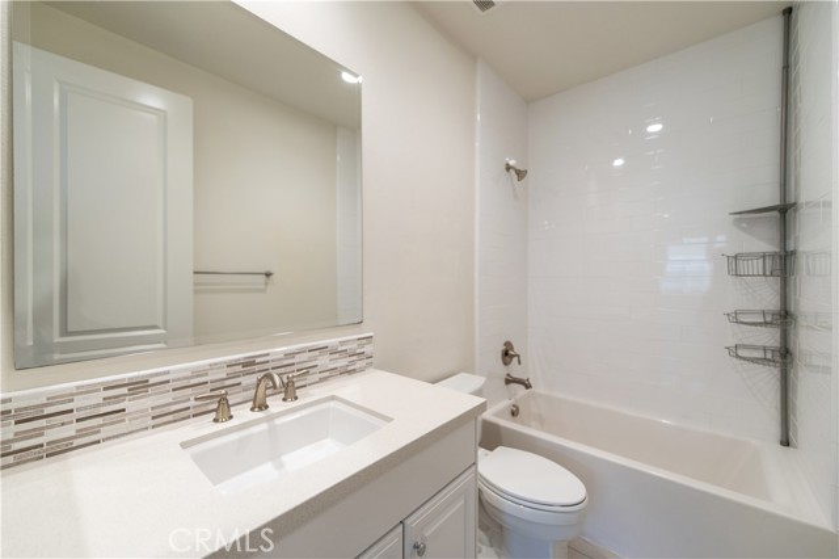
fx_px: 326
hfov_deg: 104.3
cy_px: 280
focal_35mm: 14
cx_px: 420
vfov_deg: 81.1
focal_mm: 14
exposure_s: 1/250
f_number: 2.8
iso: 400
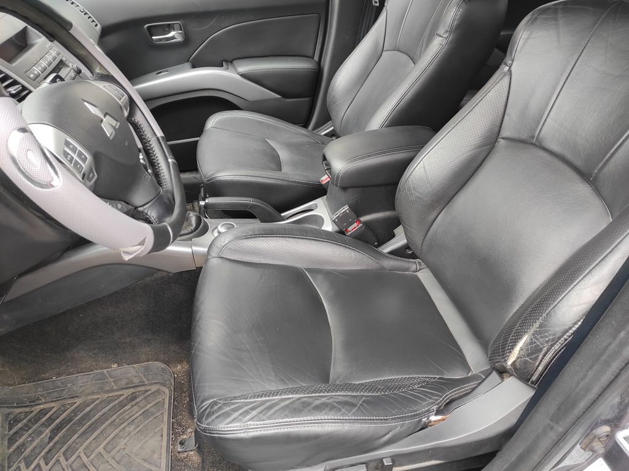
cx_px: 314
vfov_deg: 54.8
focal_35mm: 25
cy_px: 236
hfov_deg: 69.4
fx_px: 454
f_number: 1.89
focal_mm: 5.43
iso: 190
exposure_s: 1/120
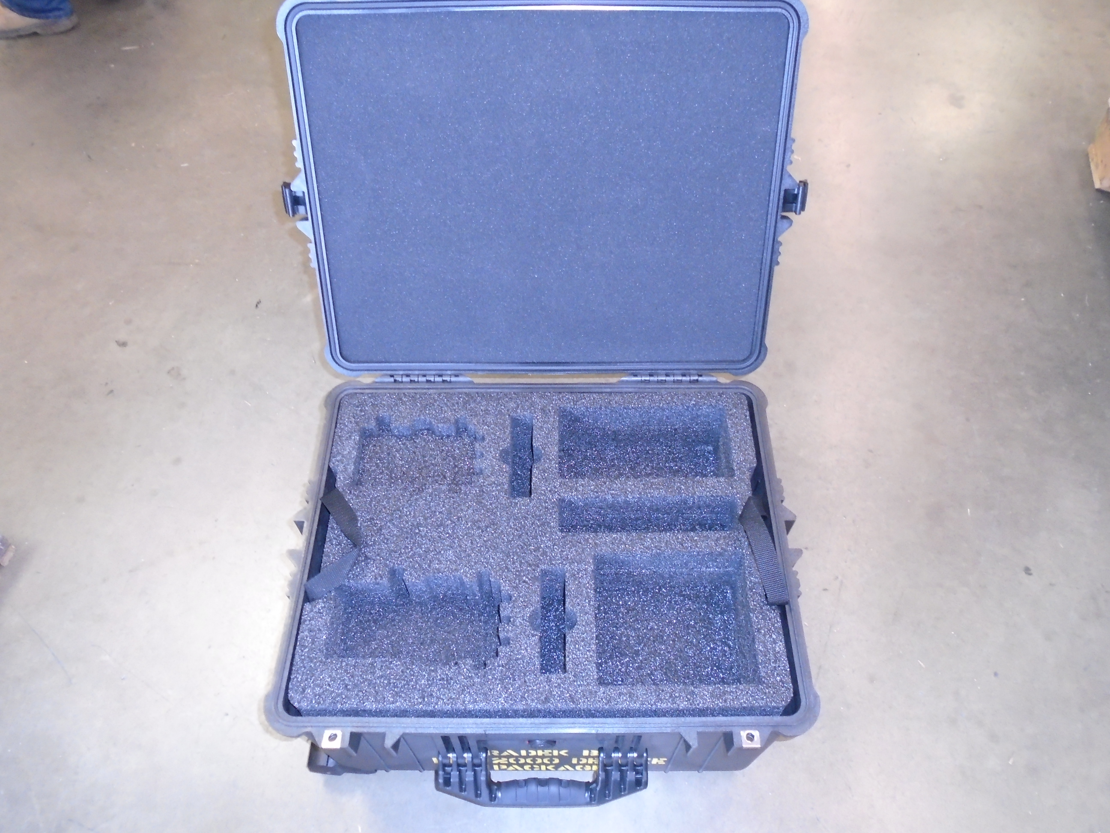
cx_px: 555
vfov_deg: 53.1
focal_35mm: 26
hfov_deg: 67.3
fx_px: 834
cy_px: 416
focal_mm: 4.6
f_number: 3.2
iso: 400
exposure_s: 1/30
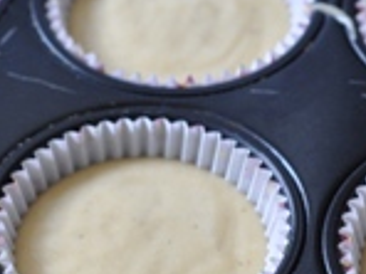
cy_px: 304
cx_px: 156
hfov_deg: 11.4
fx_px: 1840
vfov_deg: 8.5
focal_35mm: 174
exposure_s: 1/80
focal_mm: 40
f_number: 4.5
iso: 400
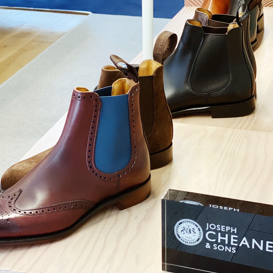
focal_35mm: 88
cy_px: 120
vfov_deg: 19.7
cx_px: 128
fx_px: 785
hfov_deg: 19.7
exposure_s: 1/122
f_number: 2
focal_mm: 6
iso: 200
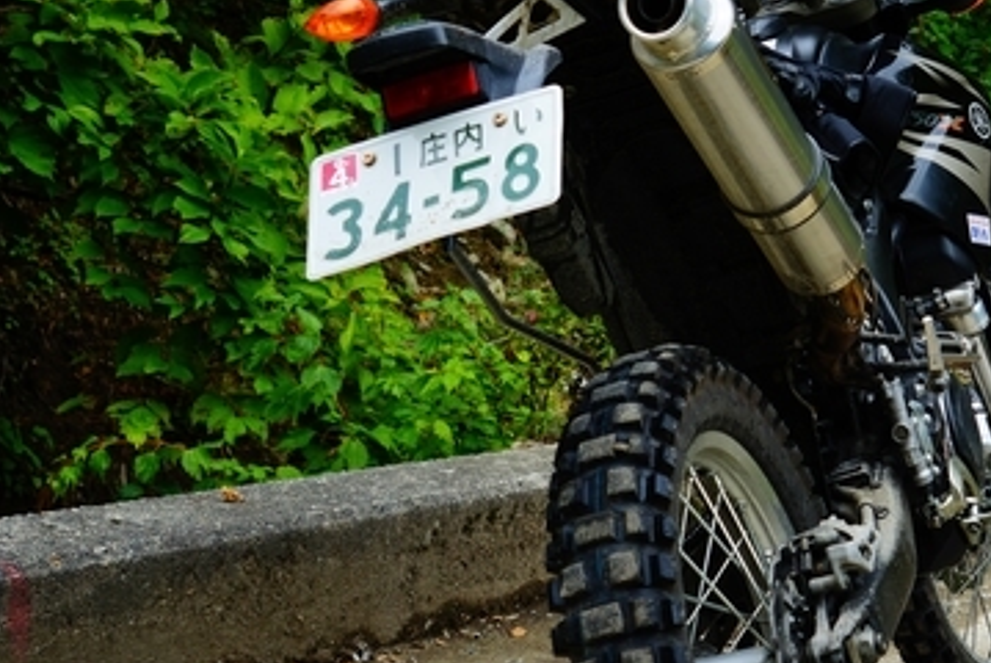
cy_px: 376
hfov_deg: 25.0
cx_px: 933
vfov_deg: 17.5
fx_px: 2149
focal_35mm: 78
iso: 100
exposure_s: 1/80
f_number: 6.3
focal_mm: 35
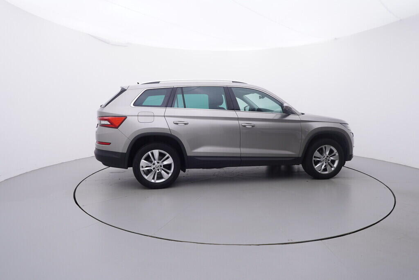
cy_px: 140
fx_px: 262
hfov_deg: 77.3
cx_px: 210
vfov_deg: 56.2
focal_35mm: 22
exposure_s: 1/80
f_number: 5
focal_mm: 15
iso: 200
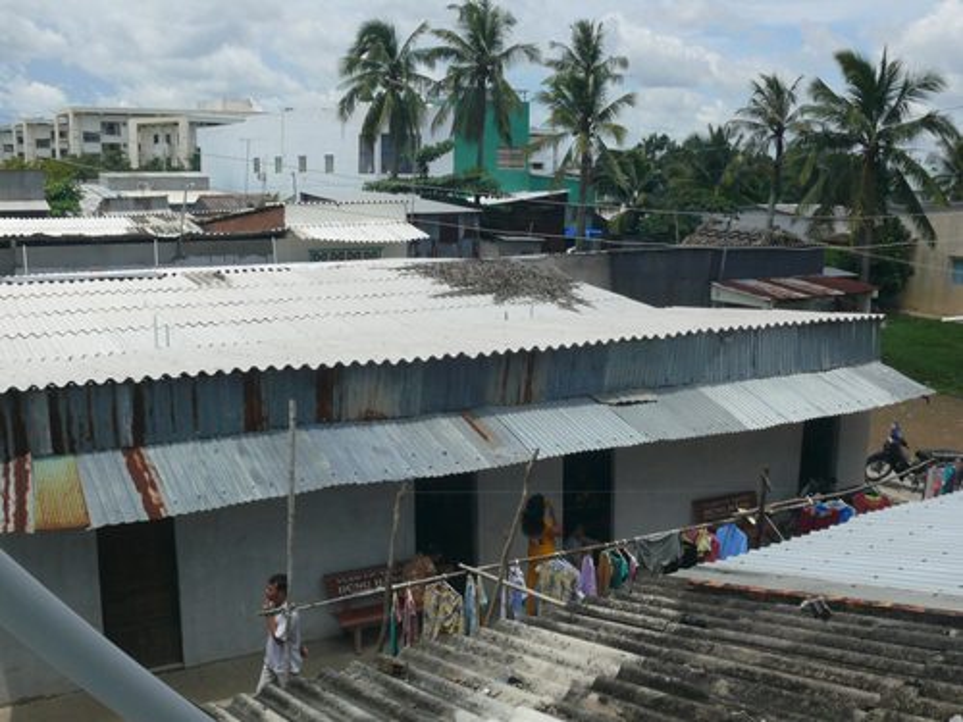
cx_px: 482
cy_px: 361
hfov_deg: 52.6
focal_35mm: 35
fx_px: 974
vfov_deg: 40.7
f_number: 8
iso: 200
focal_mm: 7.4
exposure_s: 1/800
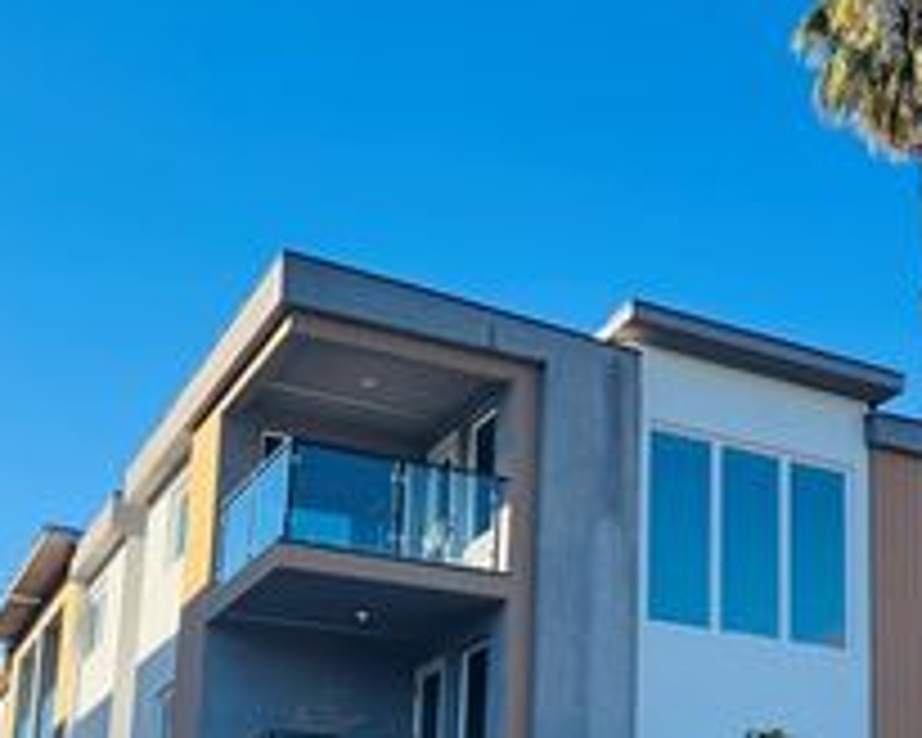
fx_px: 1555
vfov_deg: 25.7
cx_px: 796
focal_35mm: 57
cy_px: 686
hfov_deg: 31.7
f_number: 1.78
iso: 80
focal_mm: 6.76
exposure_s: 1/2252
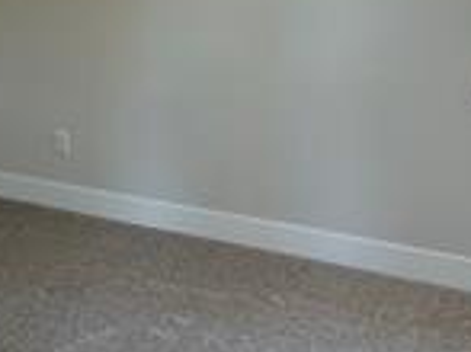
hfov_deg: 31.5
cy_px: 109
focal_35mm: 61
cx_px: 157
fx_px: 829
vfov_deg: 23.8
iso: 250
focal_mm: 2.22
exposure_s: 1/120
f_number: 2.2
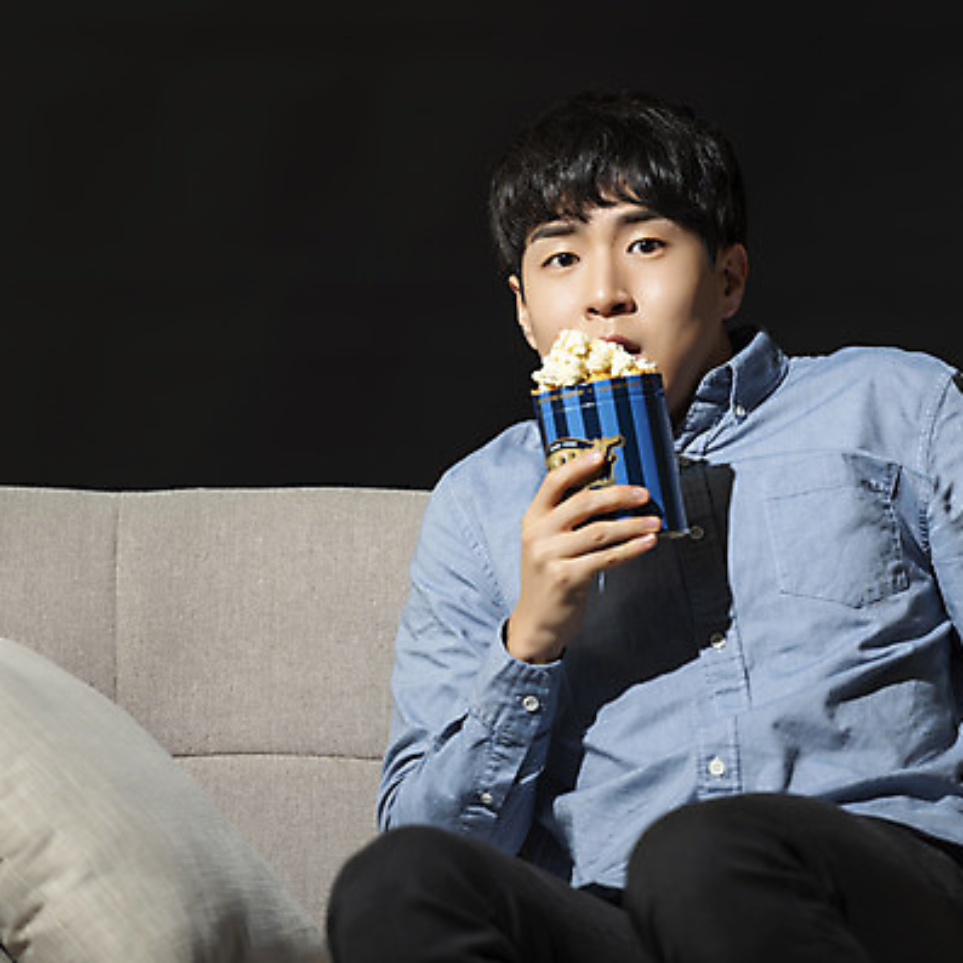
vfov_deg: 7.0
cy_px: 483
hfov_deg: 7.0
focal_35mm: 250
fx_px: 7869
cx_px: 637
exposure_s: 1/125
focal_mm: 195
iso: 100
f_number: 3.5
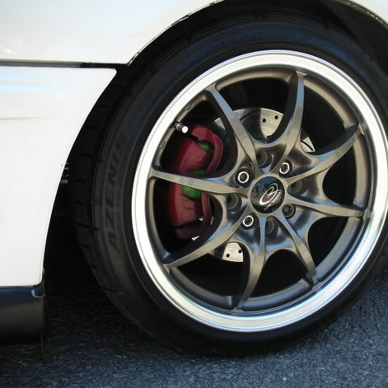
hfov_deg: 39.9
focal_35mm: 42
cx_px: 224
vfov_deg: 40.0
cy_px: 195
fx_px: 533
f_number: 3
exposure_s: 1/120
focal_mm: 5.8
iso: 50
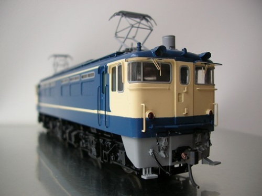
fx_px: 265
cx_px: 131
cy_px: 98
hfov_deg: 52.6
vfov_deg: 40.7
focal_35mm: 35
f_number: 2.8
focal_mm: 5.8
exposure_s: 1/53.5
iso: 50
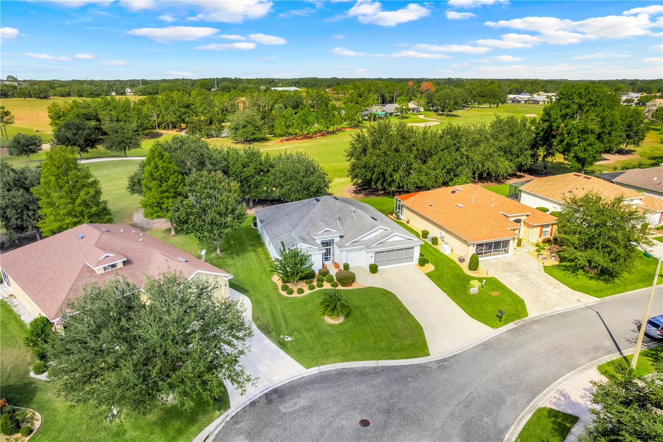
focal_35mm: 22
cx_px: 332
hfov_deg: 78.6
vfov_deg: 57.2
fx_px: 405
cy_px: 221
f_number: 2.8
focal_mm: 8.38
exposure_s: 1/320
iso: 100
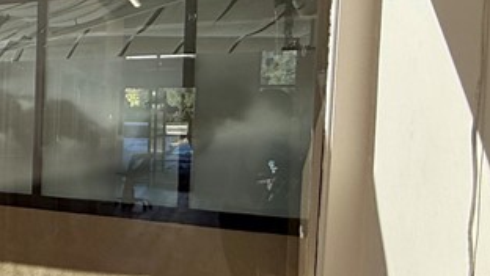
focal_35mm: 50
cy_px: 135
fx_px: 650
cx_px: -253
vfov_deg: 24.0
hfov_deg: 27.6
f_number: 2.2
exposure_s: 1/191
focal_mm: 2.22
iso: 64
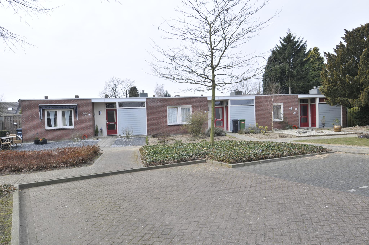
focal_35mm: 27
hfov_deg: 67.4
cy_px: 122
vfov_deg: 47.8
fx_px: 276
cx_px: 184
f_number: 9
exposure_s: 1/250
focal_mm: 18
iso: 200
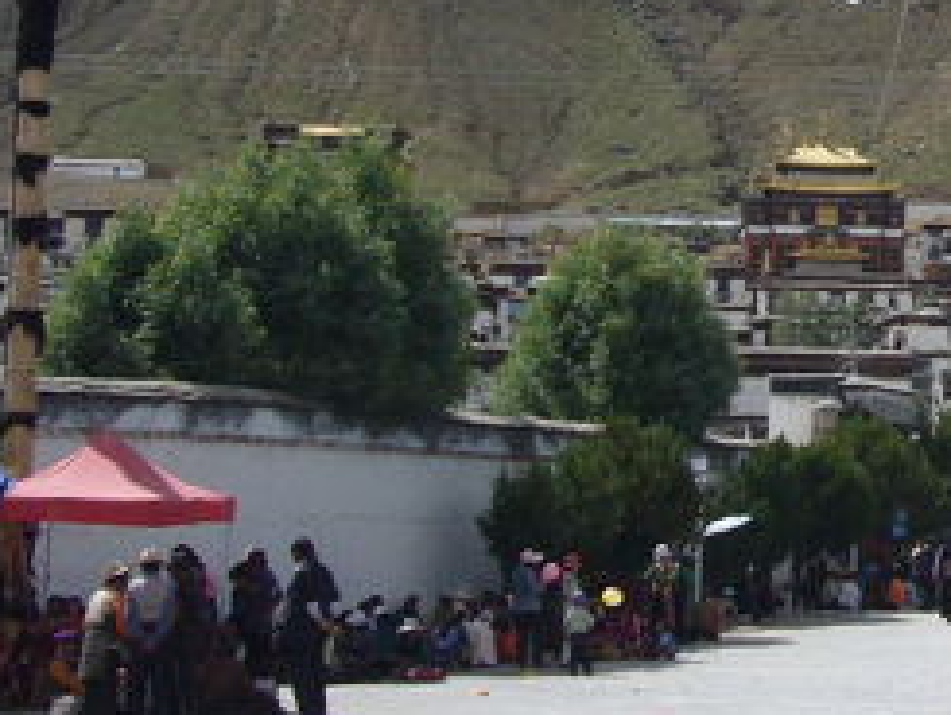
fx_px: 2694
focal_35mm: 98
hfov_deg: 19.0
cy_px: 56
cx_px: 1130
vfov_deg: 14.9
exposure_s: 1/400
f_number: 6.3
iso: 100
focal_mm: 6.1
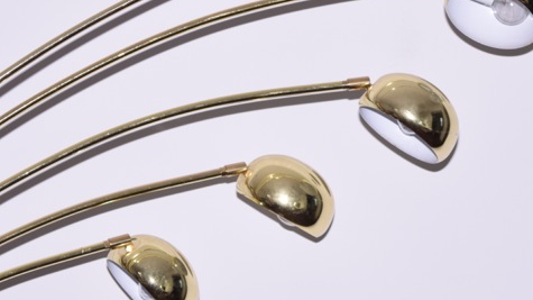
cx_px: 238
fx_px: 2573
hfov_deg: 11.8
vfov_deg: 6.7
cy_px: 130
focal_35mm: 182
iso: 200
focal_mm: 55
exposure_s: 1/125
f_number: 6.3
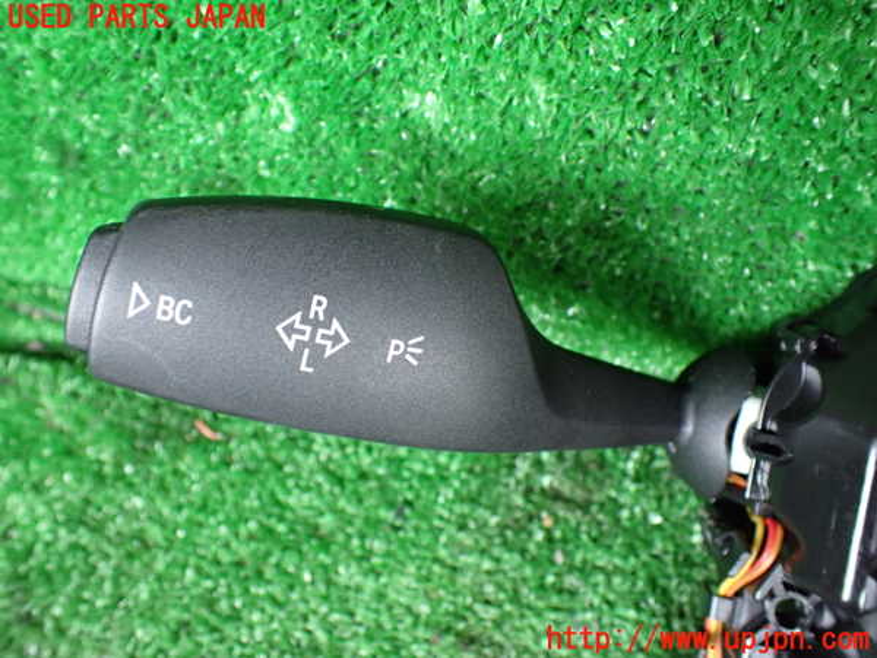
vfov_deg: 46.8
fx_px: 760
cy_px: 329
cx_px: 438
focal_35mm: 30
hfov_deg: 60.0
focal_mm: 5.4
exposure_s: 1/40
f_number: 2.3
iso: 800
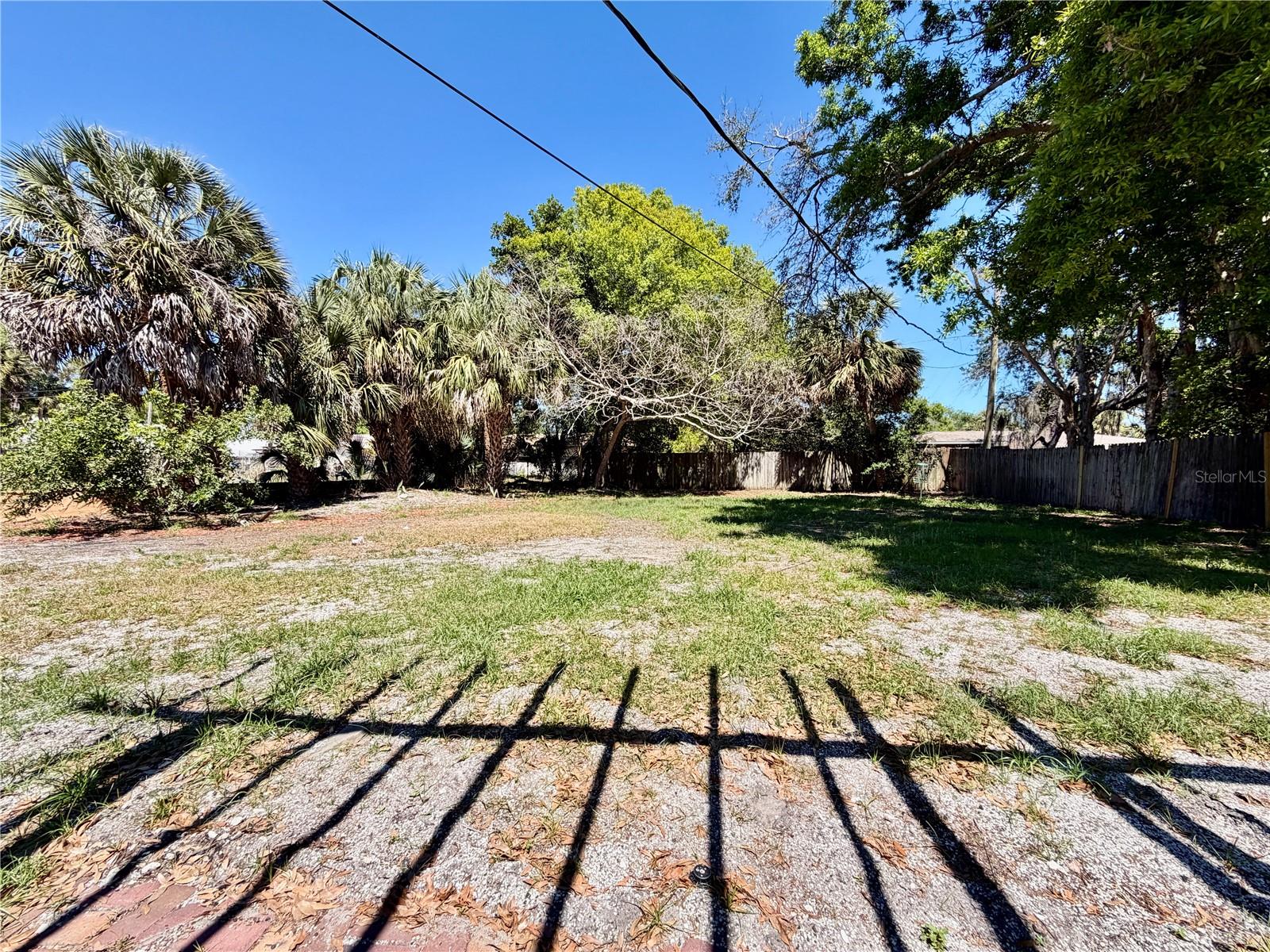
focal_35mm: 14
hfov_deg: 102.1
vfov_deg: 85.7
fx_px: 514
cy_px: 476
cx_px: 635
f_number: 2.2
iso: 40
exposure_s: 1/717
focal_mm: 2.22
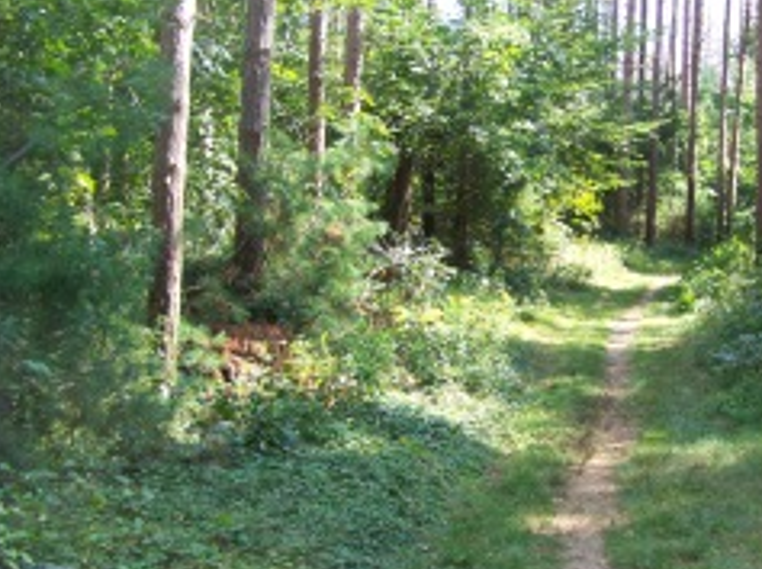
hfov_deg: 33.0
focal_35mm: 57
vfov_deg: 25.5
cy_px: 349
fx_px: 1253
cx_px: 590
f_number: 2.8
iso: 65
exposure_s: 1/80
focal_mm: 5.85
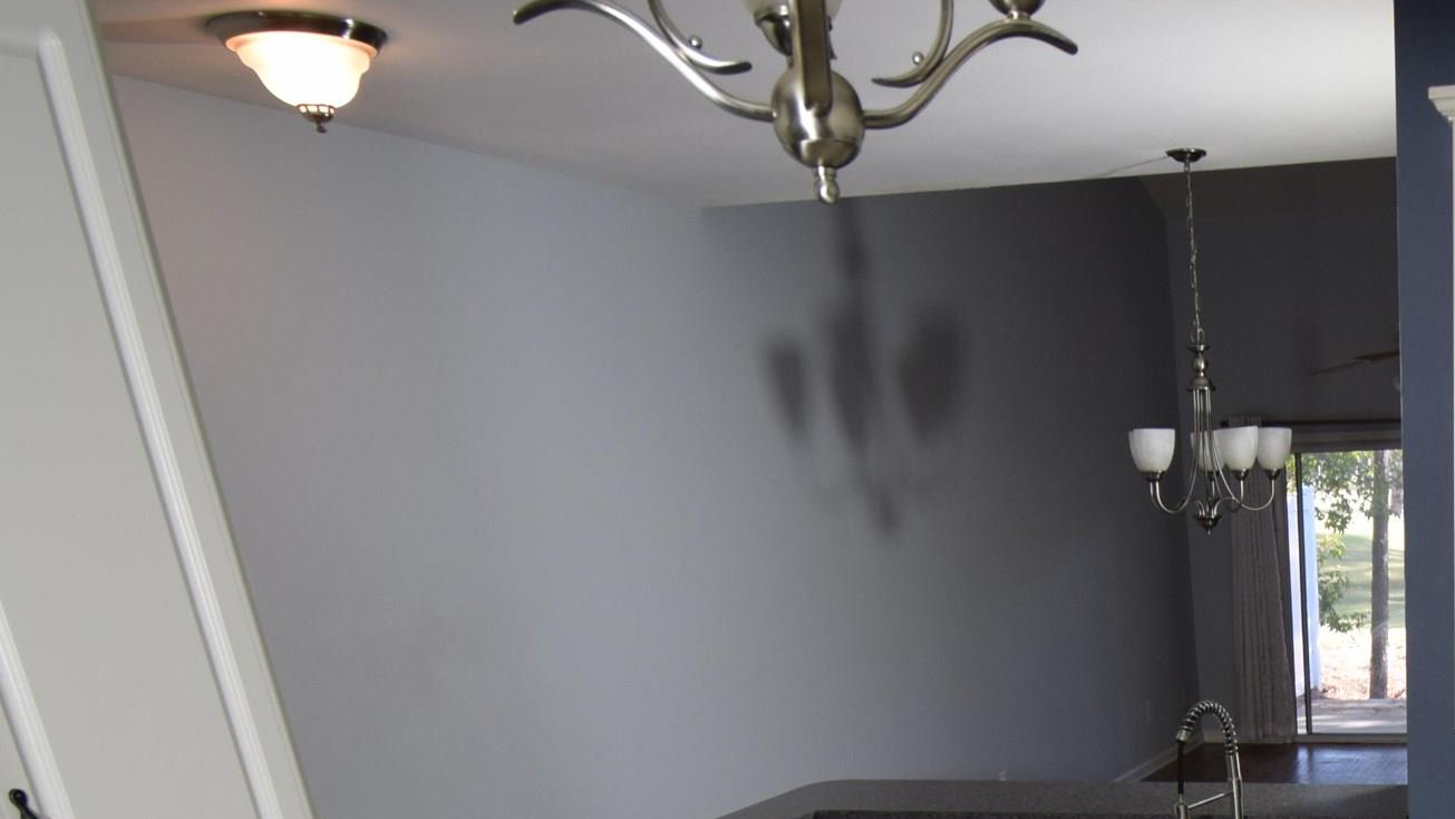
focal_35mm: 37
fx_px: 1427
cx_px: 1347
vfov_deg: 26.0
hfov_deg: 47.7
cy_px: 1136
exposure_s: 1/125
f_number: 5.6
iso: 400
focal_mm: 10
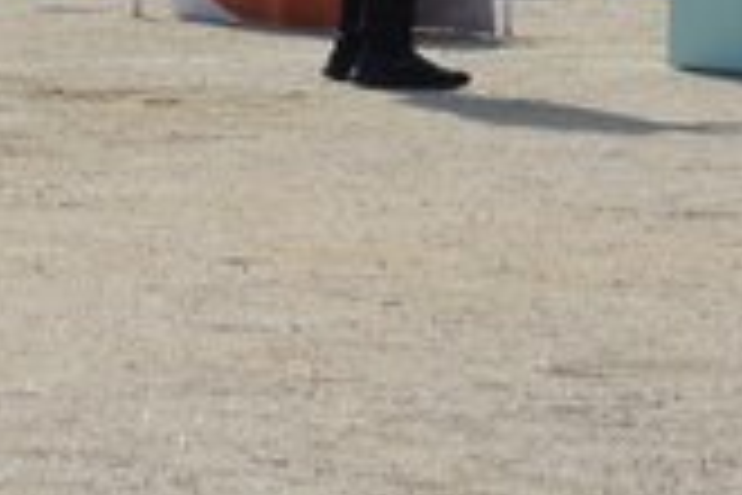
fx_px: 6677
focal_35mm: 324
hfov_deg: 6.3
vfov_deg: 4.2
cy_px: -158
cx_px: -384
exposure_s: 1/320
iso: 100
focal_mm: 55
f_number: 9
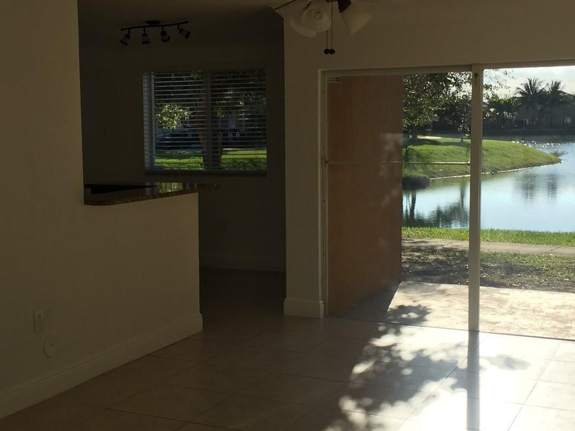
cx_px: 259
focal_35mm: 52
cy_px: 251
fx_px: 864
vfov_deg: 28.0
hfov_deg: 36.8
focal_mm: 4.15
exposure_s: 1/2198
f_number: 2.2
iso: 32
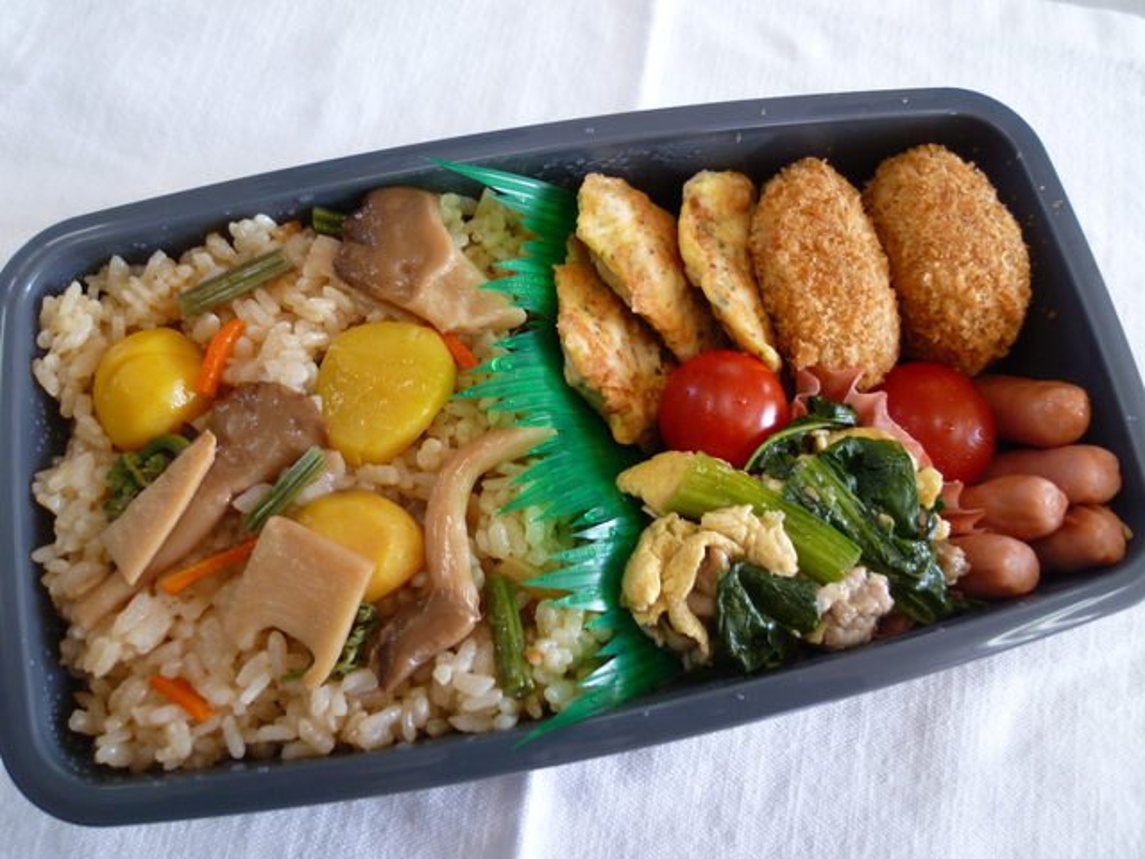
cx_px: 572
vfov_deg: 56.8
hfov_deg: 71.6
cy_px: 430
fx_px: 794
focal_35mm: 24
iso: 100
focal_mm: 4.3
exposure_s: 1/60
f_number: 2.2
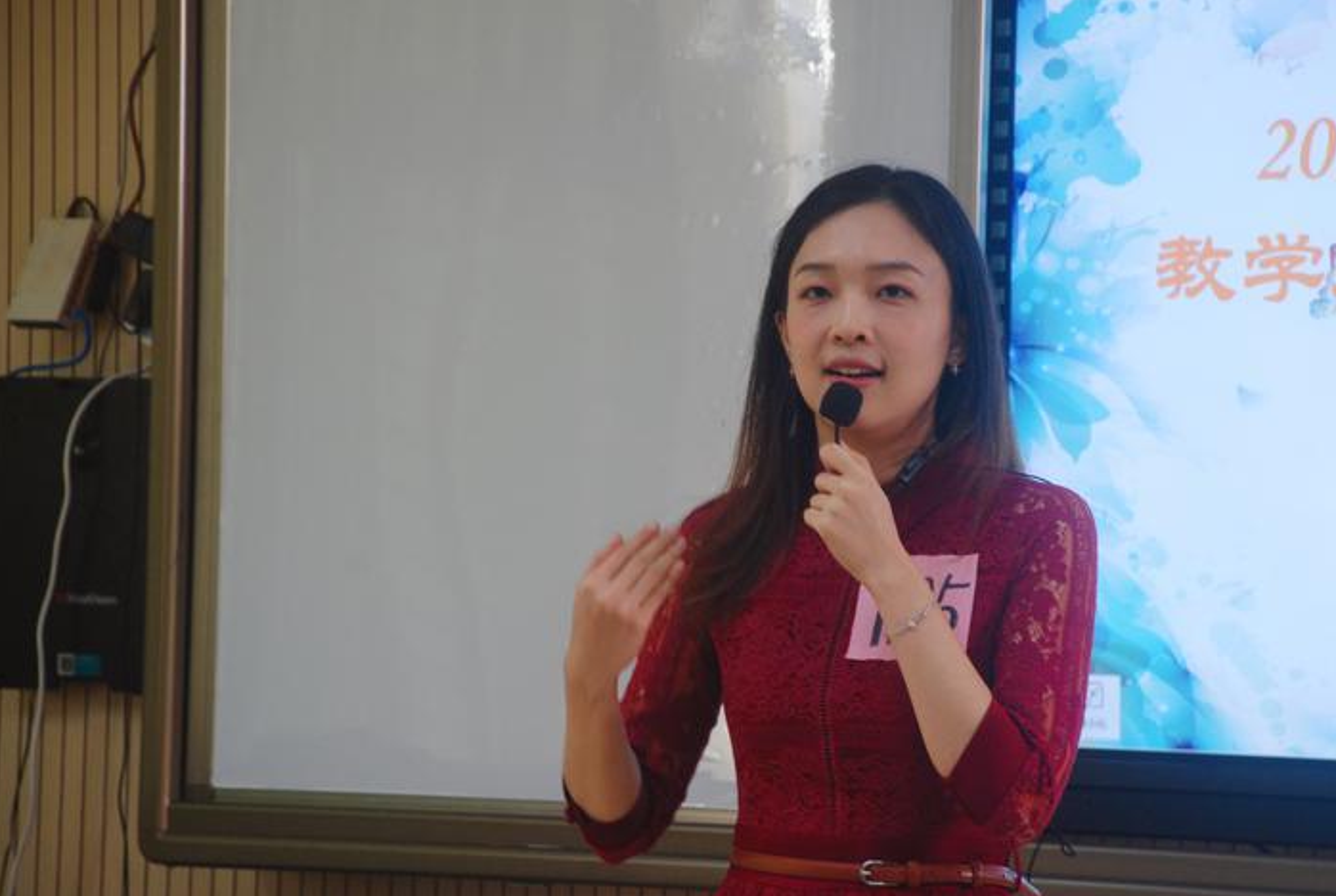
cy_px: 450
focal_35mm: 181
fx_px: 6713
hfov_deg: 11.4
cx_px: 727
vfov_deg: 7.6
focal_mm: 105
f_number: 5.6
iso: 400
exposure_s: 1/25
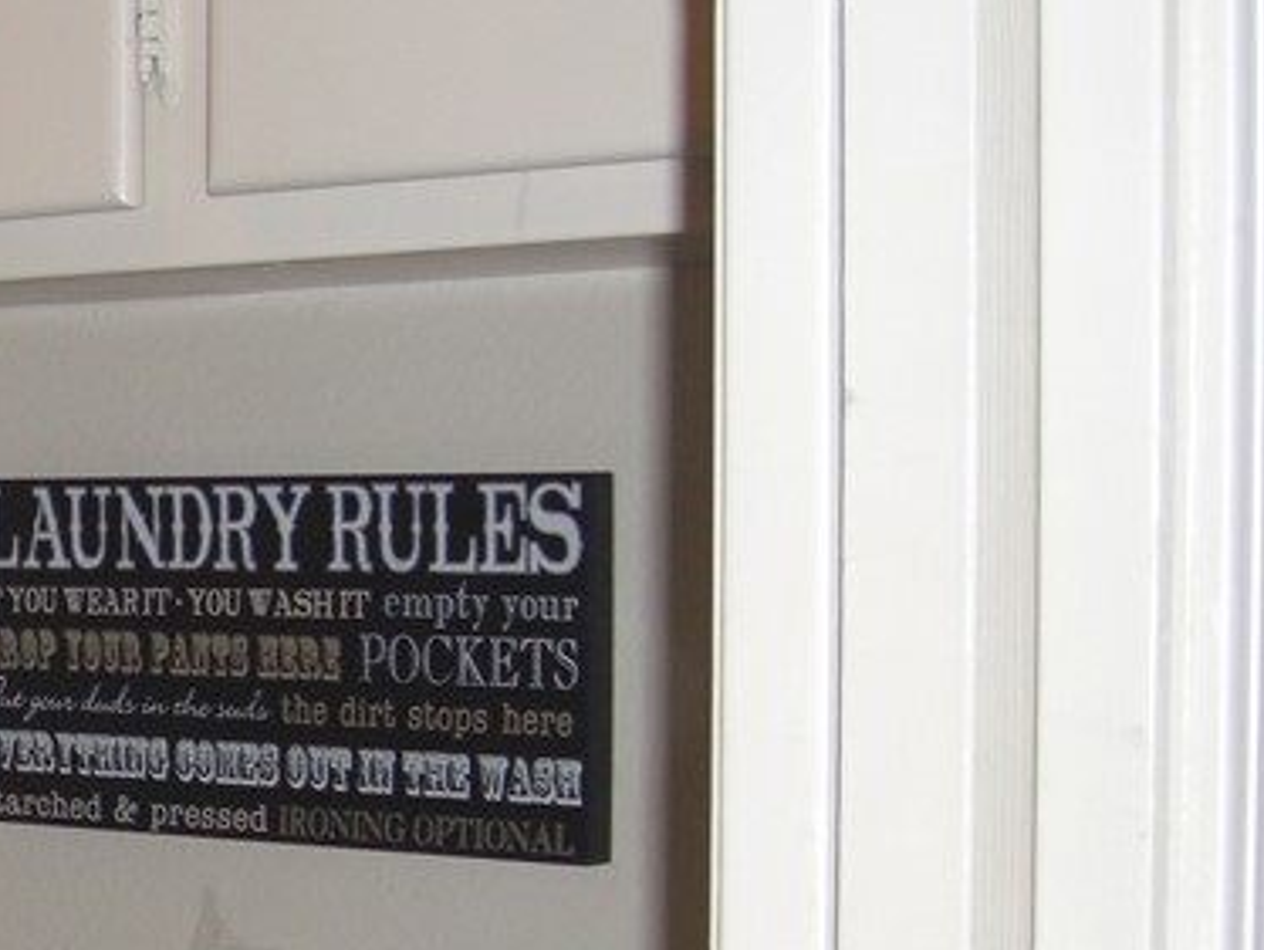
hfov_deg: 17.6
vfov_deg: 14.1
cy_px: 798
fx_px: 3800
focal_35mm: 104
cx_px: -412
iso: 200
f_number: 2.8
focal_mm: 7.9
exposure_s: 1/60
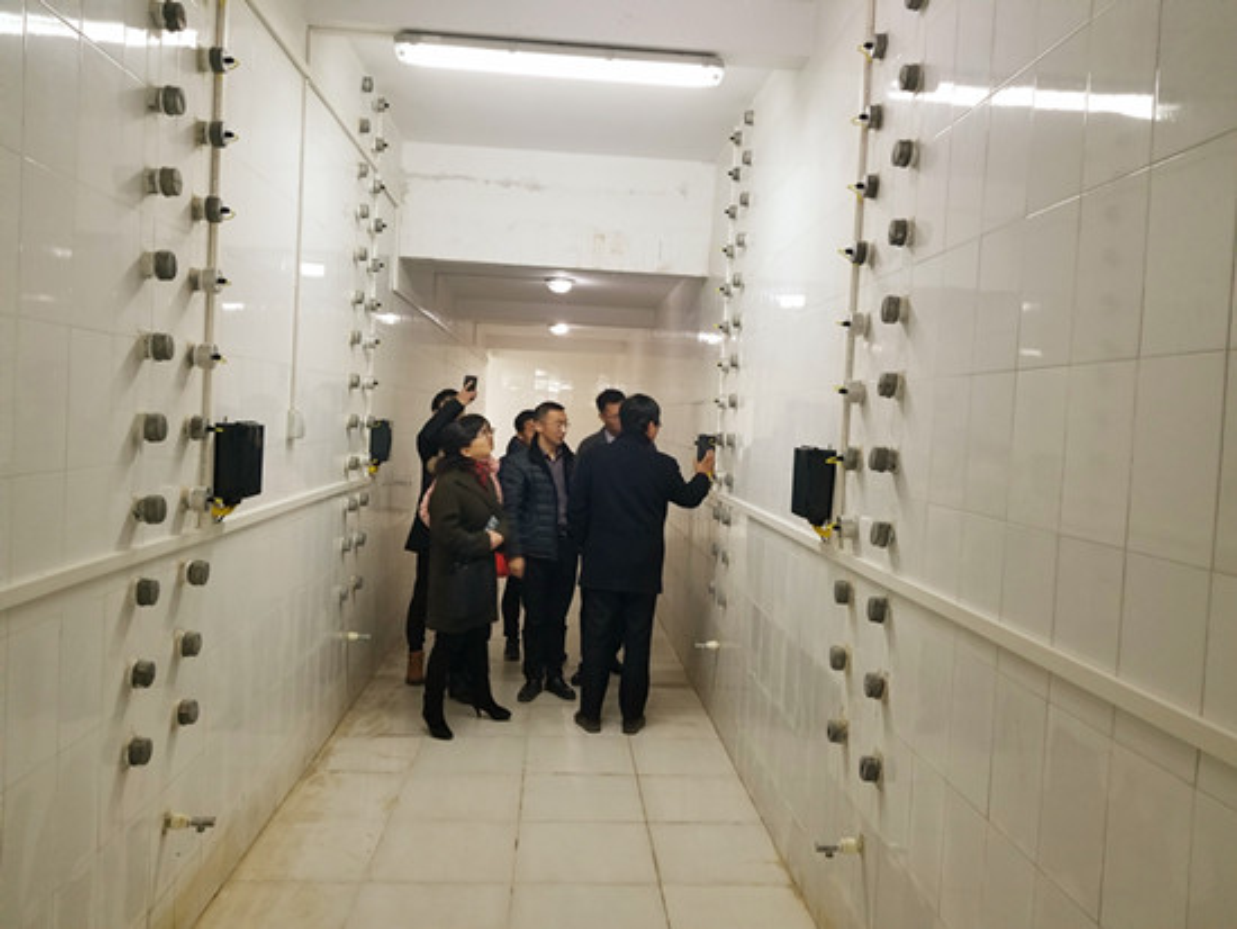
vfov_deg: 53.1
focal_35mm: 26
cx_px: 618
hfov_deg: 67.3
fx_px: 930
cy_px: 464
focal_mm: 4.25
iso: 250
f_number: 1.7
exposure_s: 1/25
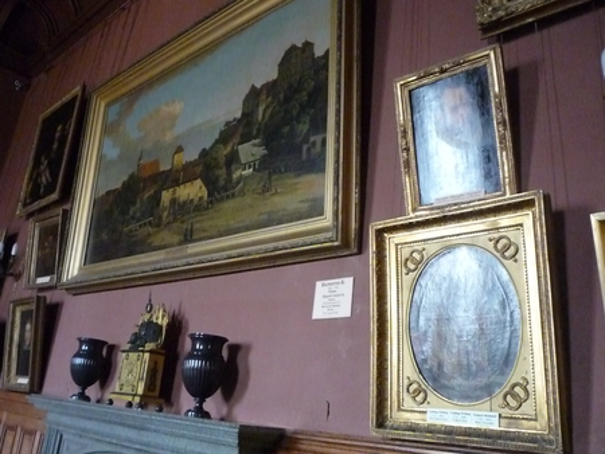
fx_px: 560
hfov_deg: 56.8
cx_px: 302
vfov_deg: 44.2
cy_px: 227
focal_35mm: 32
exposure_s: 1/80
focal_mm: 5.2
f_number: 3.3
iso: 1600
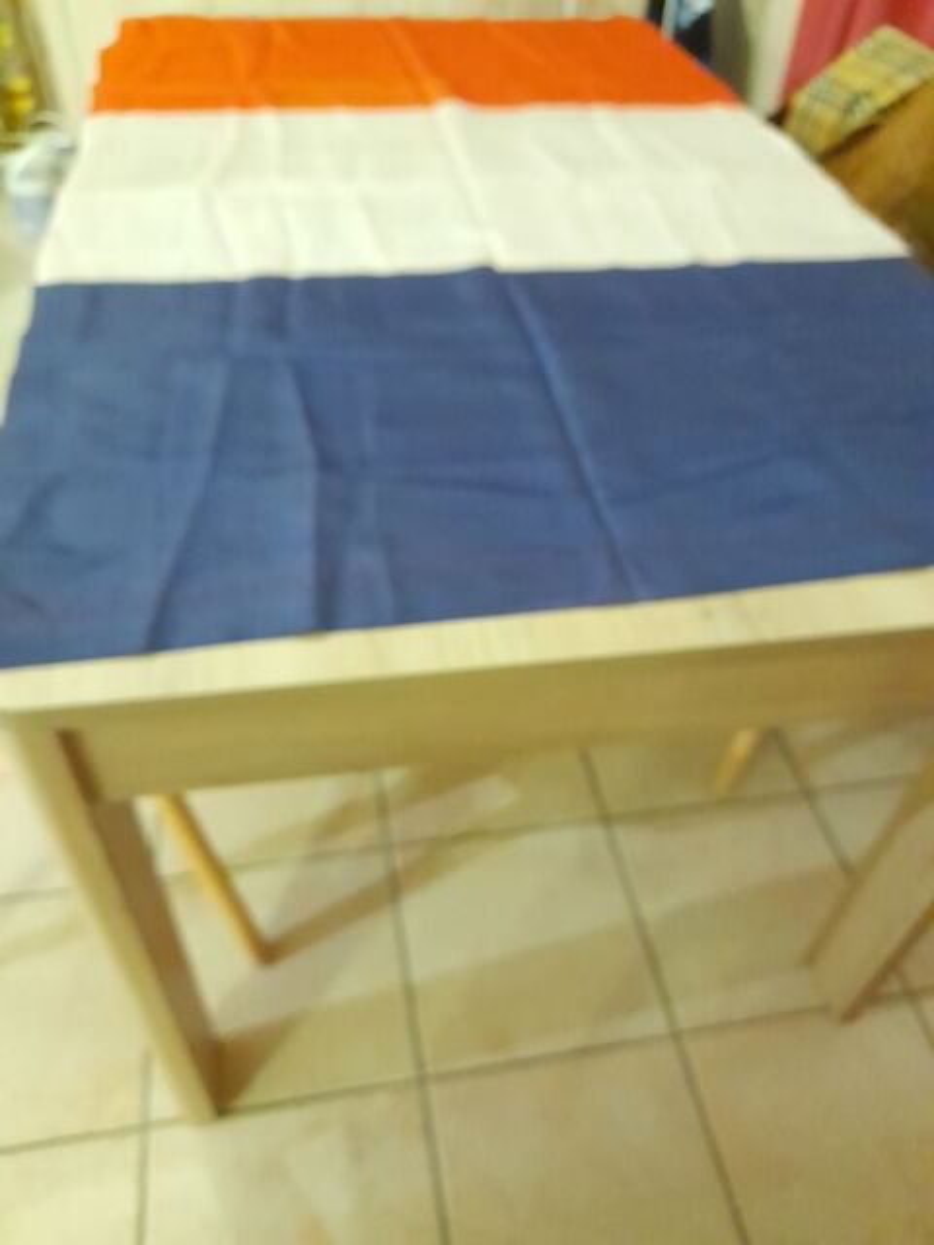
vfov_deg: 69.4
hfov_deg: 54.9
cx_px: 467
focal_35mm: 25
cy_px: 622
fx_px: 899
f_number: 2
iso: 1000
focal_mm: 4.6
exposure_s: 1/10
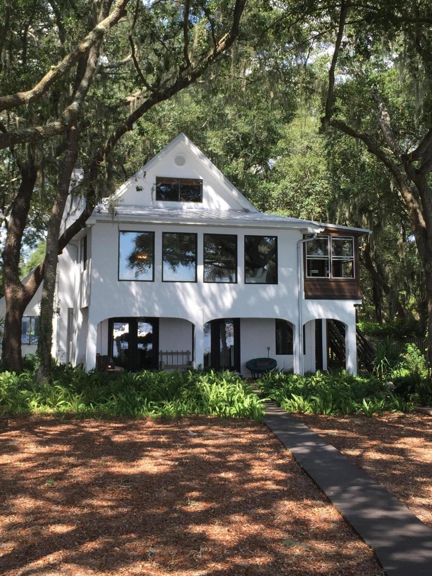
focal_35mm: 43
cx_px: 177
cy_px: 261
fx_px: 715
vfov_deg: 43.8
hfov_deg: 33.5
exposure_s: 1/425
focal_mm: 4.15
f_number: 2.2
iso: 32
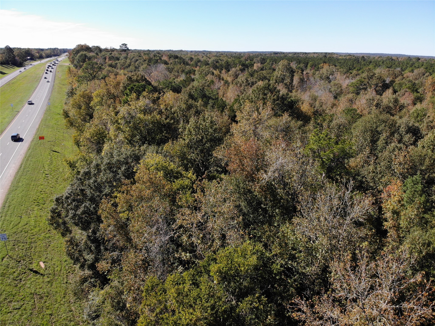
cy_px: 163
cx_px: 218
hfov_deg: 71.6
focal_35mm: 24
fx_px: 301
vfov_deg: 56.8
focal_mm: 4.5
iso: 100
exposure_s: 1/660
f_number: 2.8
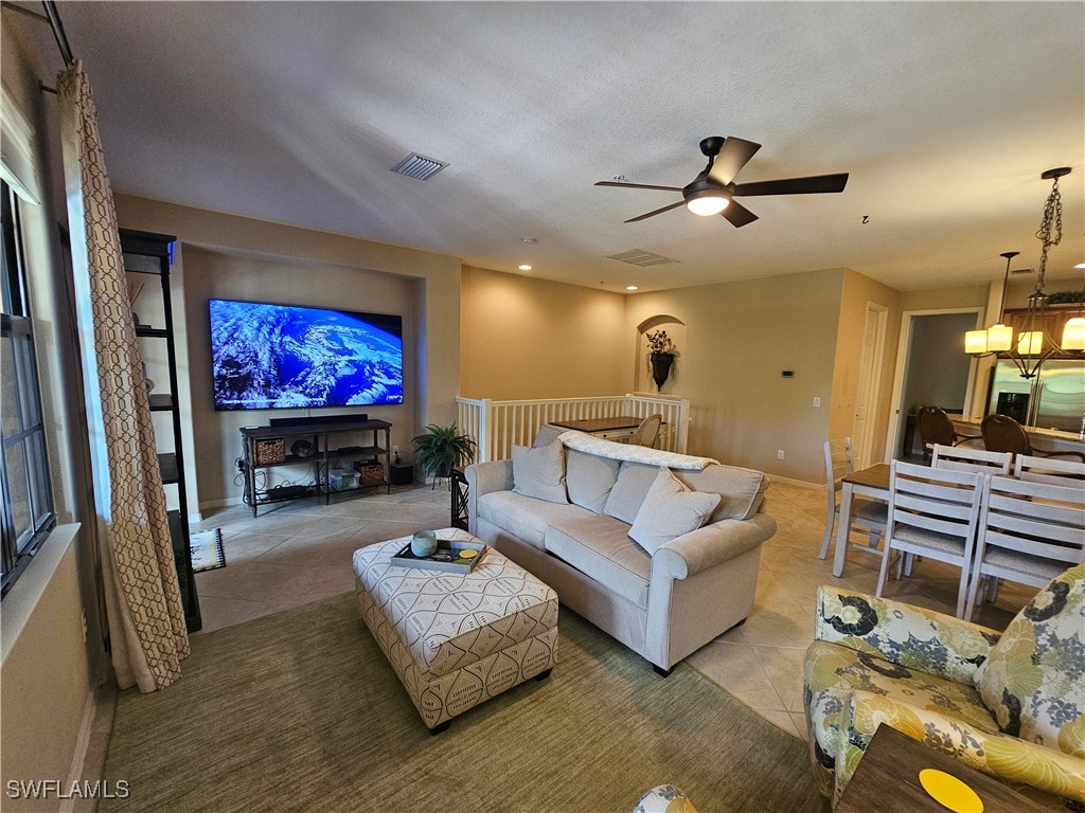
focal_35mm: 13
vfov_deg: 89.9
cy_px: 406
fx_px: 407
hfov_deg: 106.2
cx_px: 542
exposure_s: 1/60
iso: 320
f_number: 2.2
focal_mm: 2.2
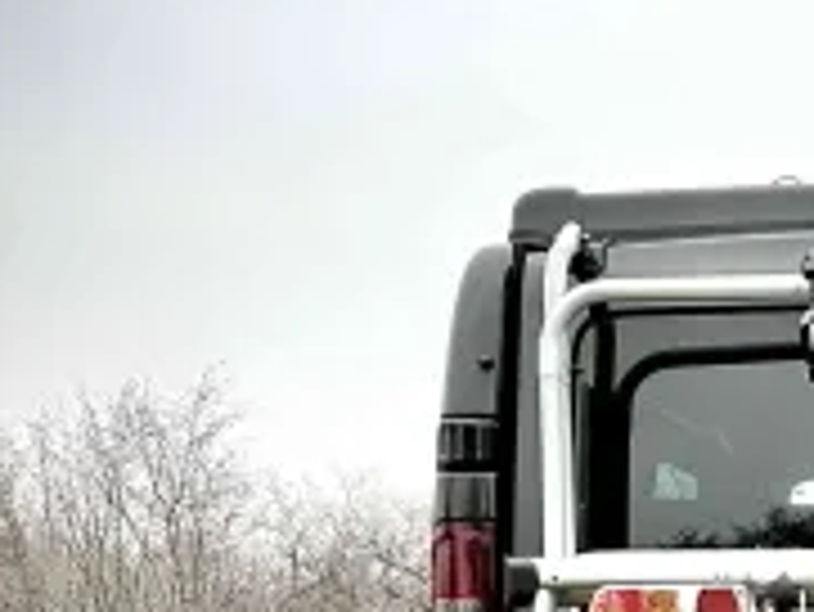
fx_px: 2165
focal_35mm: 92
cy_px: 806
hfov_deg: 19.7
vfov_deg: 15.3
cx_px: 1039
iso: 64
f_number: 1.5
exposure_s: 1/121
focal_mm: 5.7
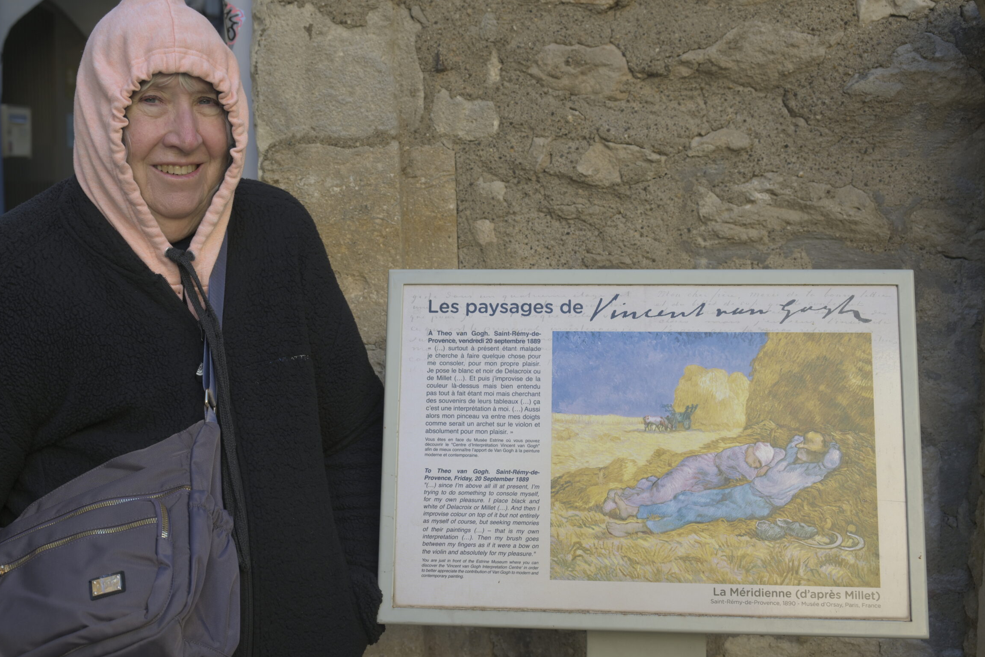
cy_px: 320
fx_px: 1368
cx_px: 441
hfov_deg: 39.6
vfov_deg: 27.0
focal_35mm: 50
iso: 200
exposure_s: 1/80
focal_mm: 45
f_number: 6.3
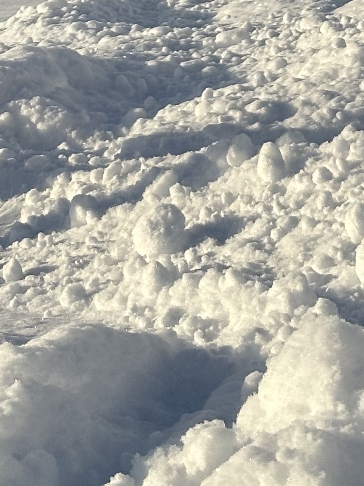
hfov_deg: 8.5
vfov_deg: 10.7
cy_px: -386
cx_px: 16
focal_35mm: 173
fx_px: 2426
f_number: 1.78
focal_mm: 6.86
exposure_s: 1/3257
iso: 64
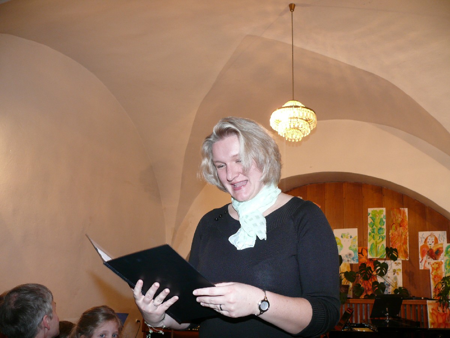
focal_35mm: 35
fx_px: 455
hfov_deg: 52.6
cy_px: 169
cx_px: 225
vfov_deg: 40.7
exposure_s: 1/30
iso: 200
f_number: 2.8
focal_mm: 7.4
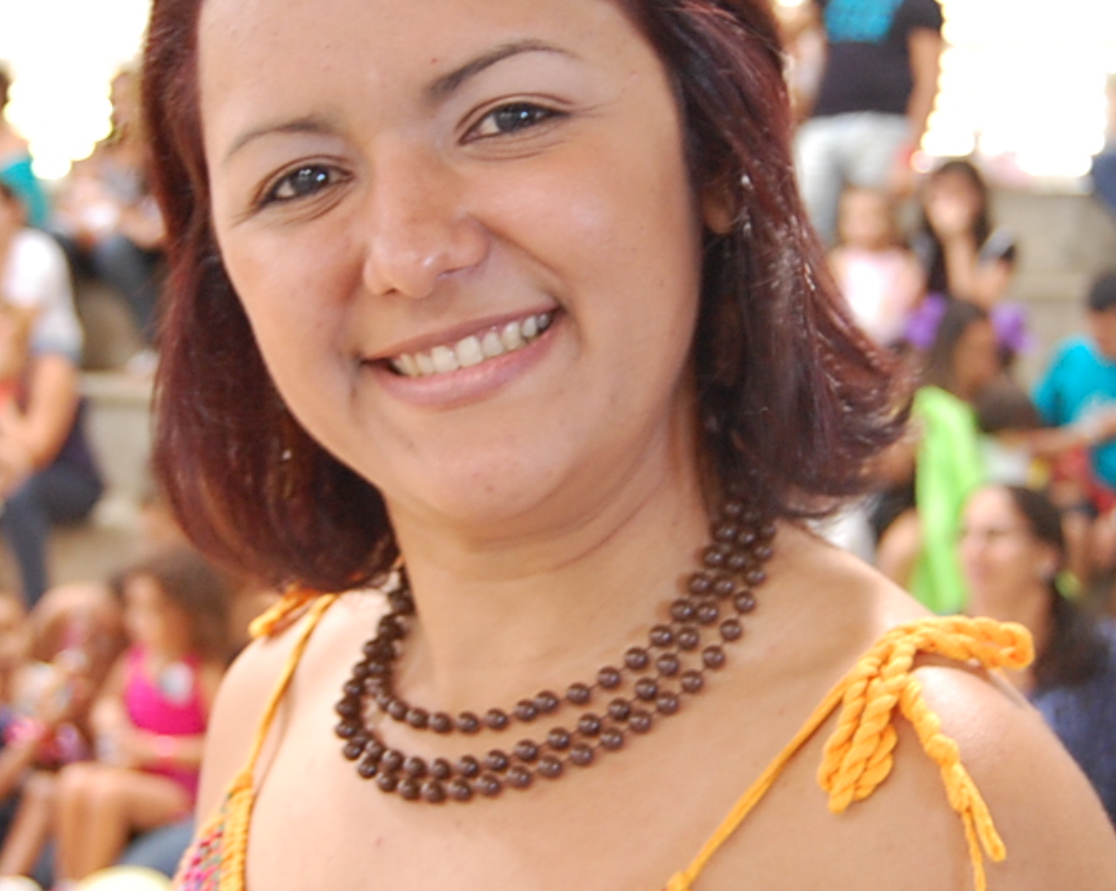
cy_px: 451
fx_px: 2938
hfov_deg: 21.5
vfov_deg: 17.3
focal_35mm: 89
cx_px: 506
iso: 800
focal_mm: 28
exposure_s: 1/20
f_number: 4.2
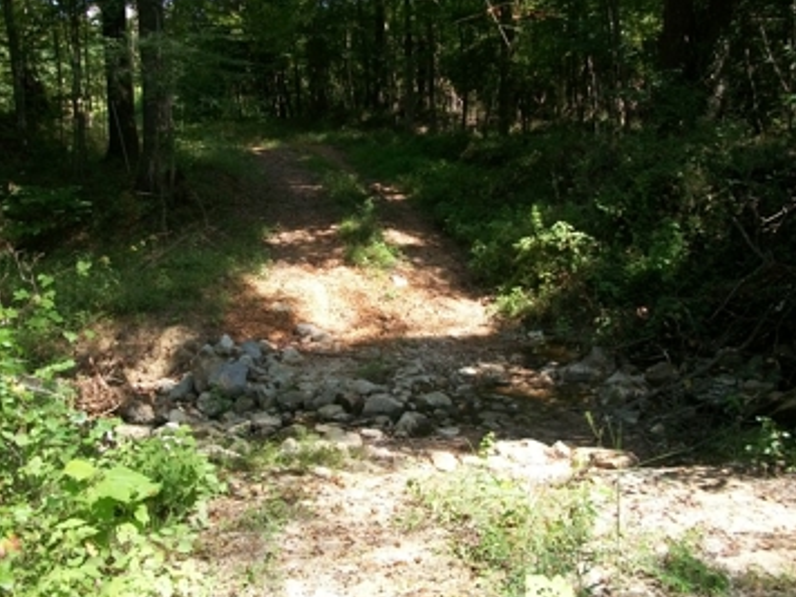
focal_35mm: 36
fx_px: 828
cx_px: 353
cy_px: 266
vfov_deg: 39.6
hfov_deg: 51.2
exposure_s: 1/250
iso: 80
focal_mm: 5.7
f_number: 2.9
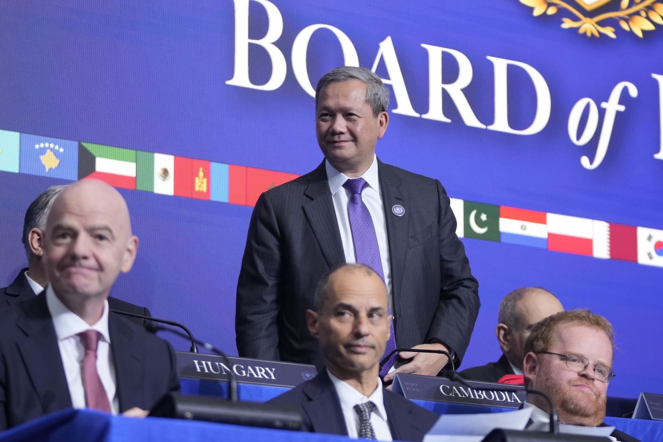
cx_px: 332
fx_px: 2817
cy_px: 221
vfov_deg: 9.0
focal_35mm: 153
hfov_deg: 13.4
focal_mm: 102
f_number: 2.8
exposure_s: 1/500
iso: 1000
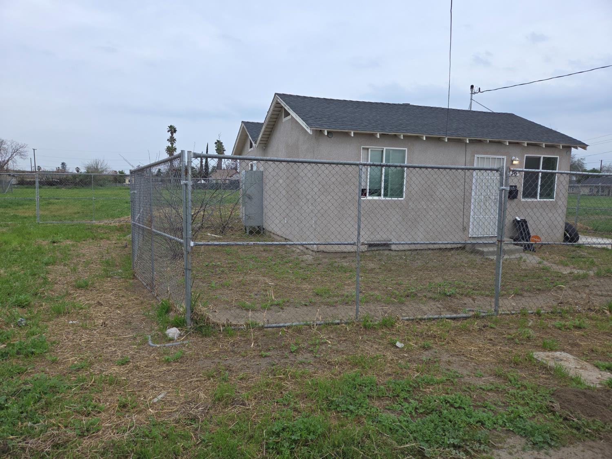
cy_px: 230
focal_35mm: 23
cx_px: 306
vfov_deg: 58.9
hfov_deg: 73.9
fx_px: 407
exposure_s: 1/391
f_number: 1.8
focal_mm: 5.4
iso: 25
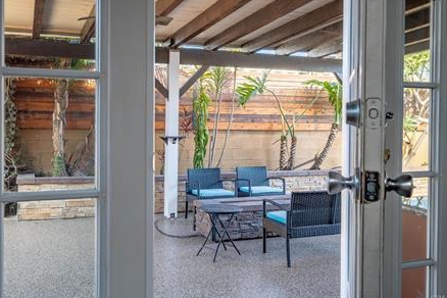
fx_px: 459
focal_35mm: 37
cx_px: 224
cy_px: 149
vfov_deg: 35.9
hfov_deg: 51.9
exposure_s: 1/340
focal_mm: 24
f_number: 8
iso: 400
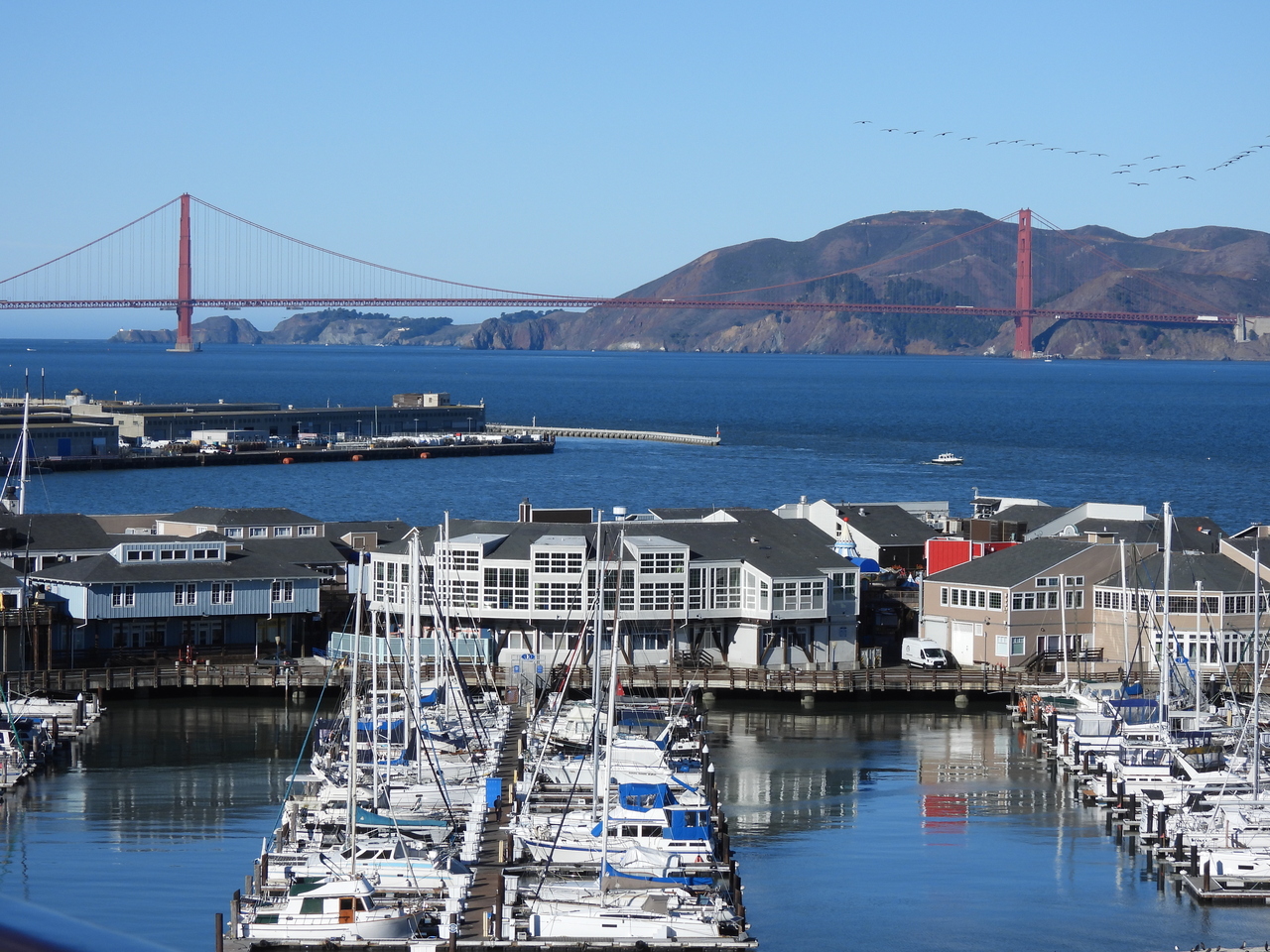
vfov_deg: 12.9
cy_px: 476
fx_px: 4219
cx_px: 635
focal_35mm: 115
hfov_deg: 17.1
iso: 100
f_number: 4
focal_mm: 20.5
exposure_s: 1/1600
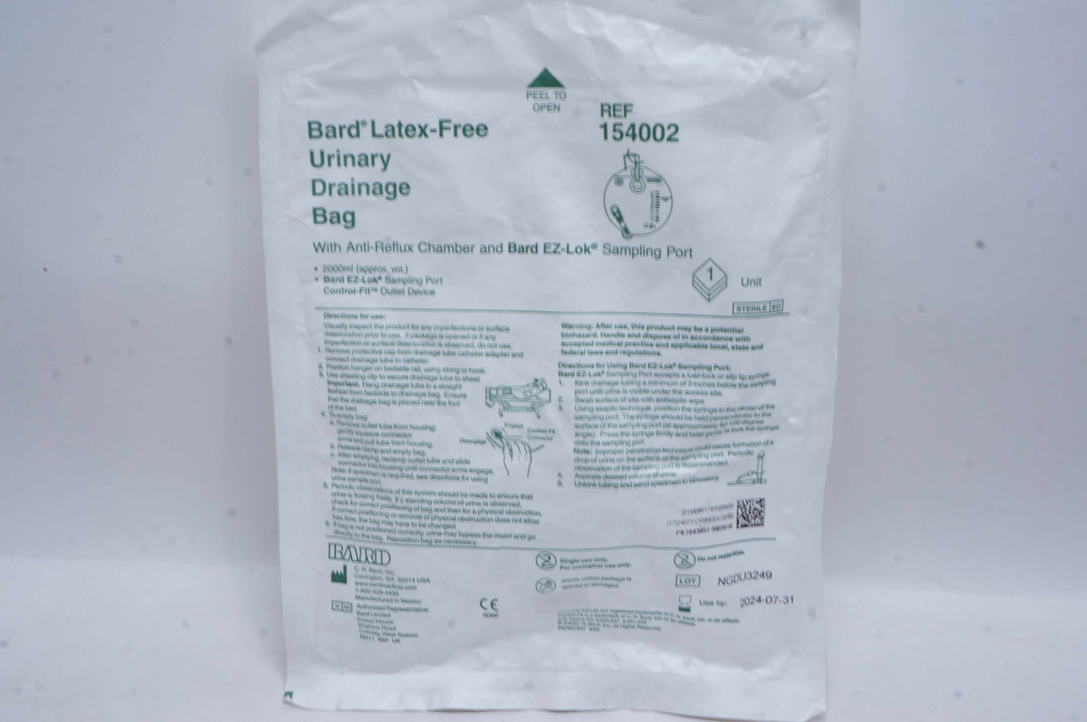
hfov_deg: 49.6
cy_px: 361
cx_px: 544
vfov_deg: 34.1
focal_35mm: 39
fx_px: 1176
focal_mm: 26
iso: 400
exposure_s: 1/5
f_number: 20
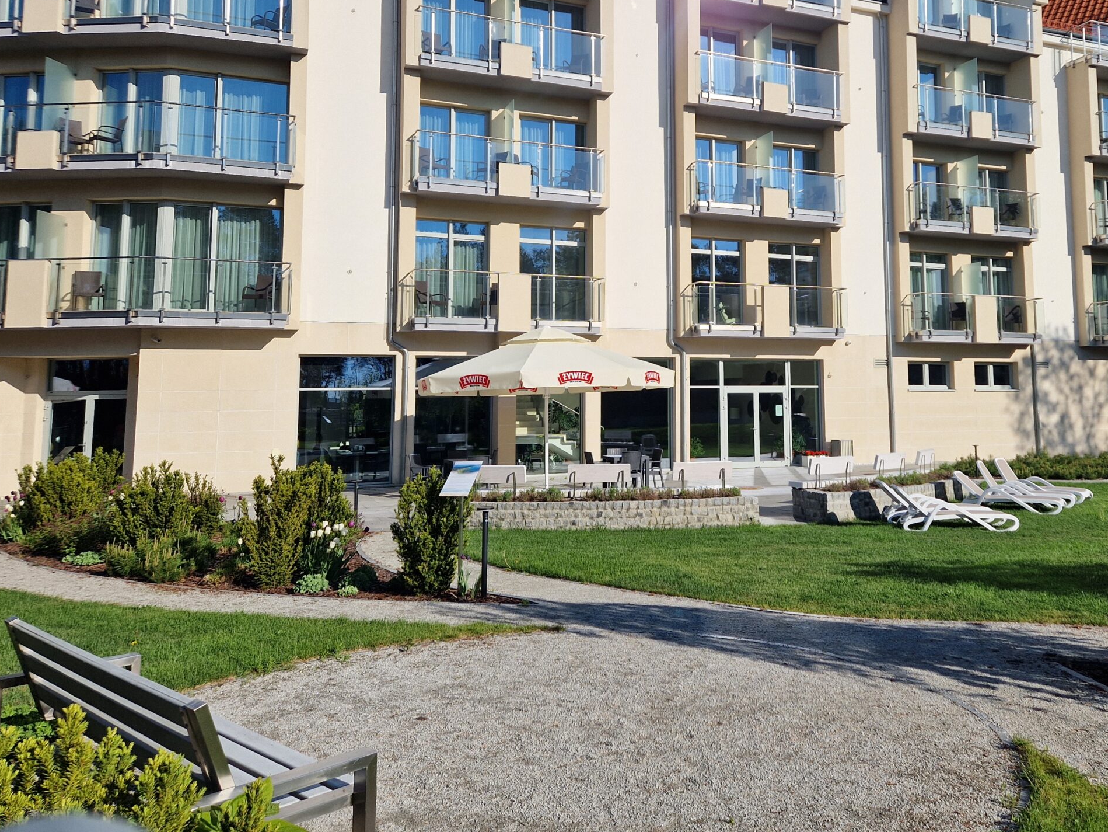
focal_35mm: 31
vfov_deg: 45.0
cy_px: 300
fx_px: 992
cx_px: 692
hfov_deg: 57.6
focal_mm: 5.4
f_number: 1.8
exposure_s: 1/3000
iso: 50
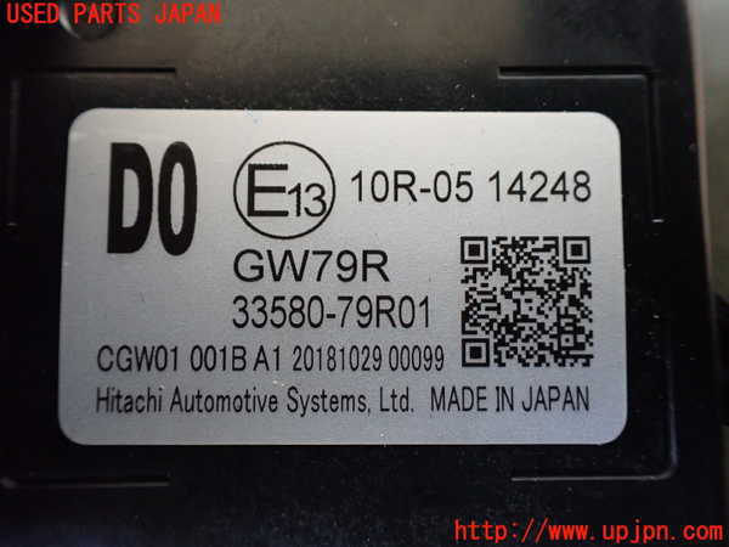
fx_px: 632
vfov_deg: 46.8
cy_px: 274
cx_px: 364
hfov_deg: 60.0
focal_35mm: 30
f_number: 2.3
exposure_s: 1/80
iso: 800
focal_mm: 5.4
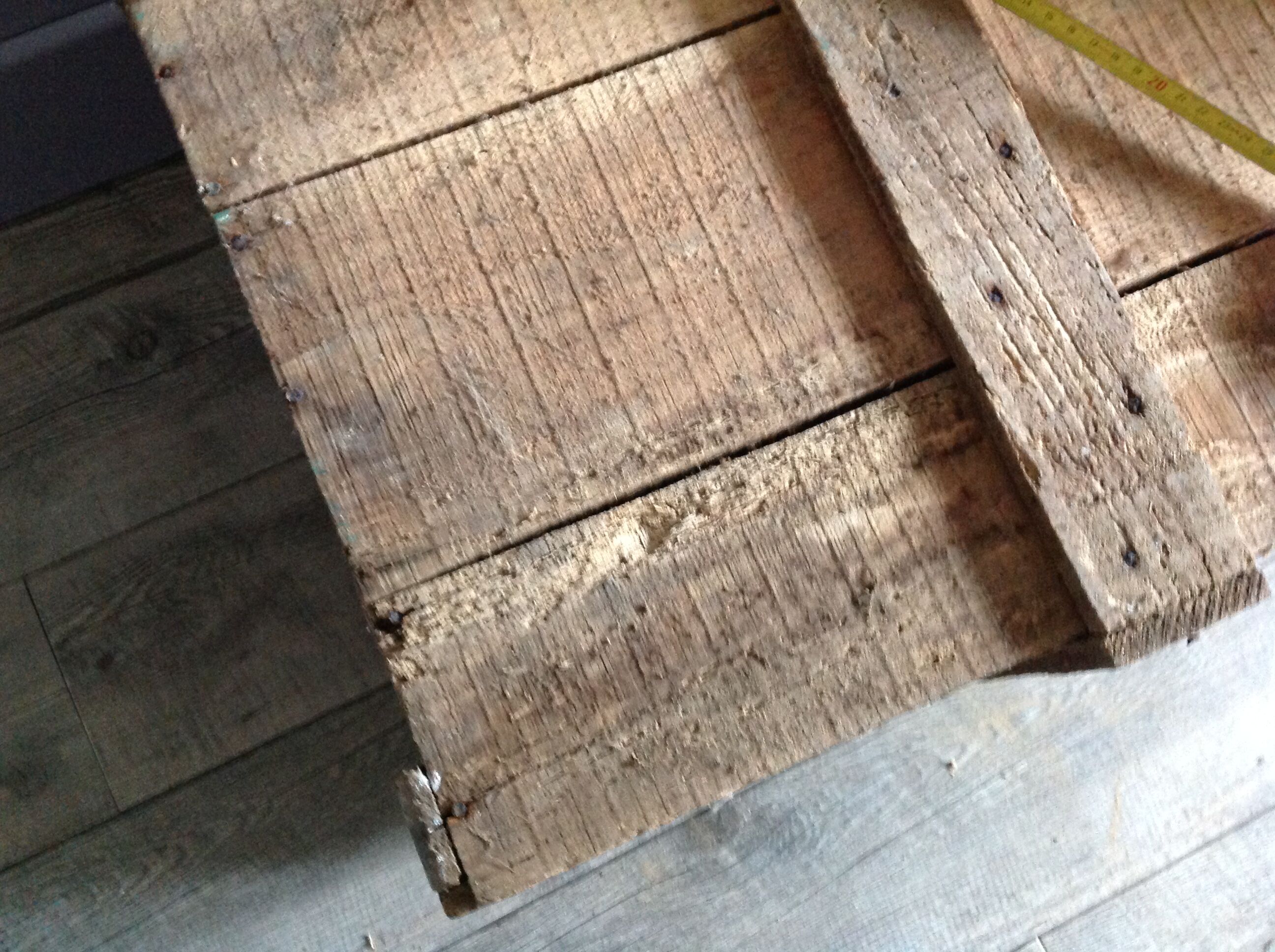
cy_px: 476
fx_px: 1287
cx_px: 638
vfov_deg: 40.6
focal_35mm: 35
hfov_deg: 52.7
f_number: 2.4
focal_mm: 4.28
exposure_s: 1/15
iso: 400
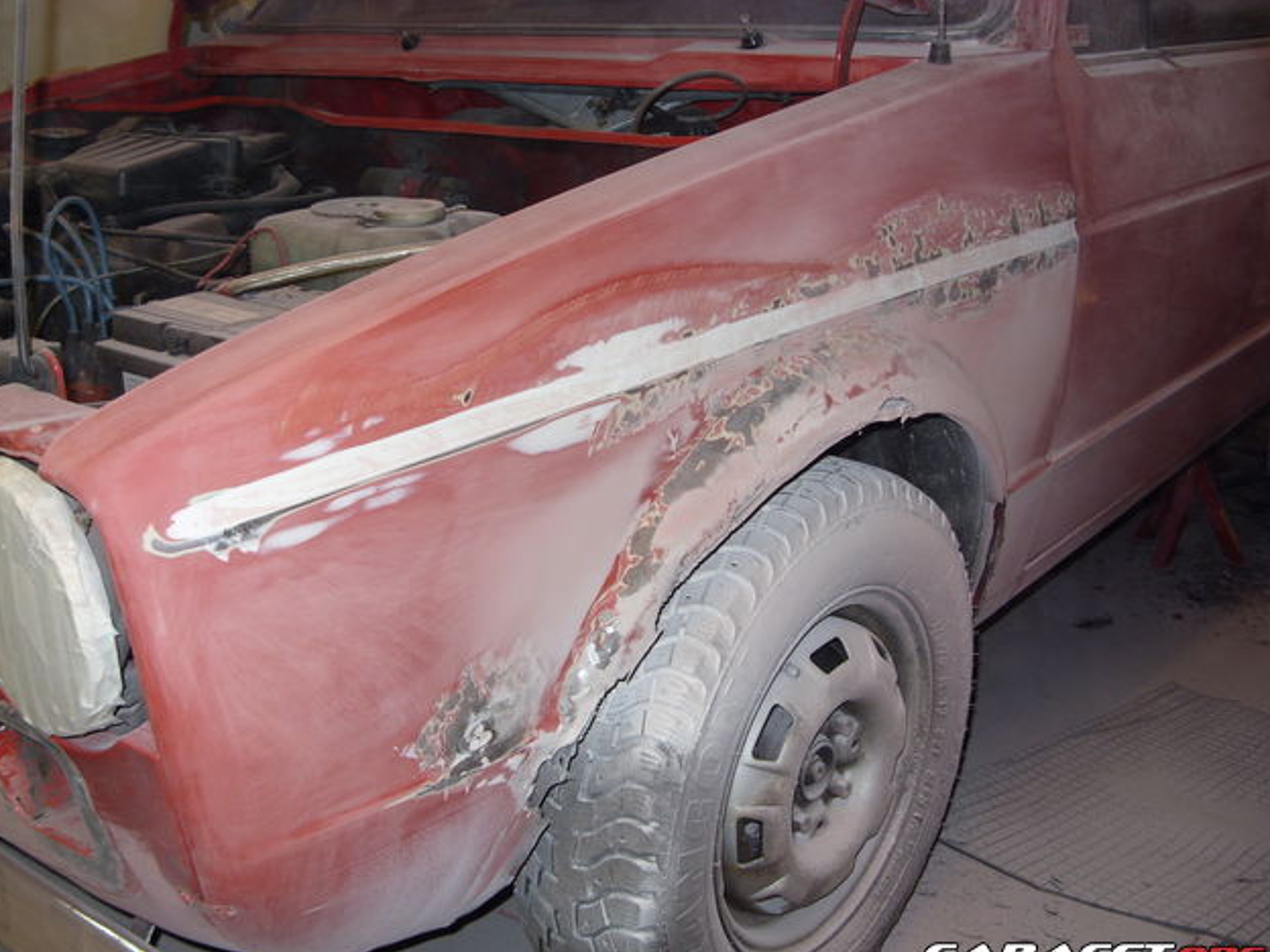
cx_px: 621
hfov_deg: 47.9
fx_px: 1431
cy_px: 486
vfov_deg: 36.8
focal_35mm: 39
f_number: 2.8
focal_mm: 6.3
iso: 50
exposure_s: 1/30
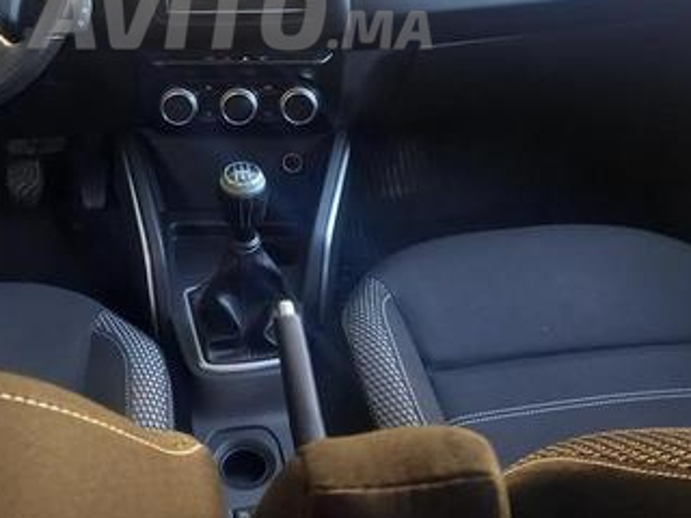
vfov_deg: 27.6
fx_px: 998
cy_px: 13
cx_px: 229
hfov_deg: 37.8
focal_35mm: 50
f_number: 2
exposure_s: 1/24
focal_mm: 4.6
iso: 250
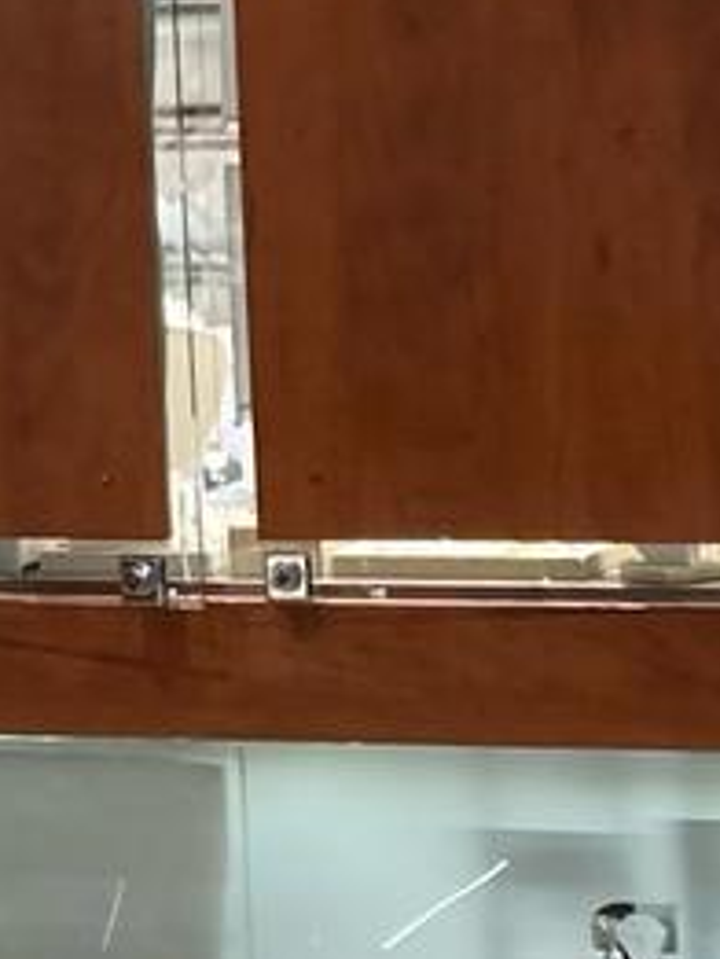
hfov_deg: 7.0
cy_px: -283
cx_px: -661
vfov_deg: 9.4
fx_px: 5708
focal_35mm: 206
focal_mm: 3.99
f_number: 1.8
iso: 50
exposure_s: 1/100
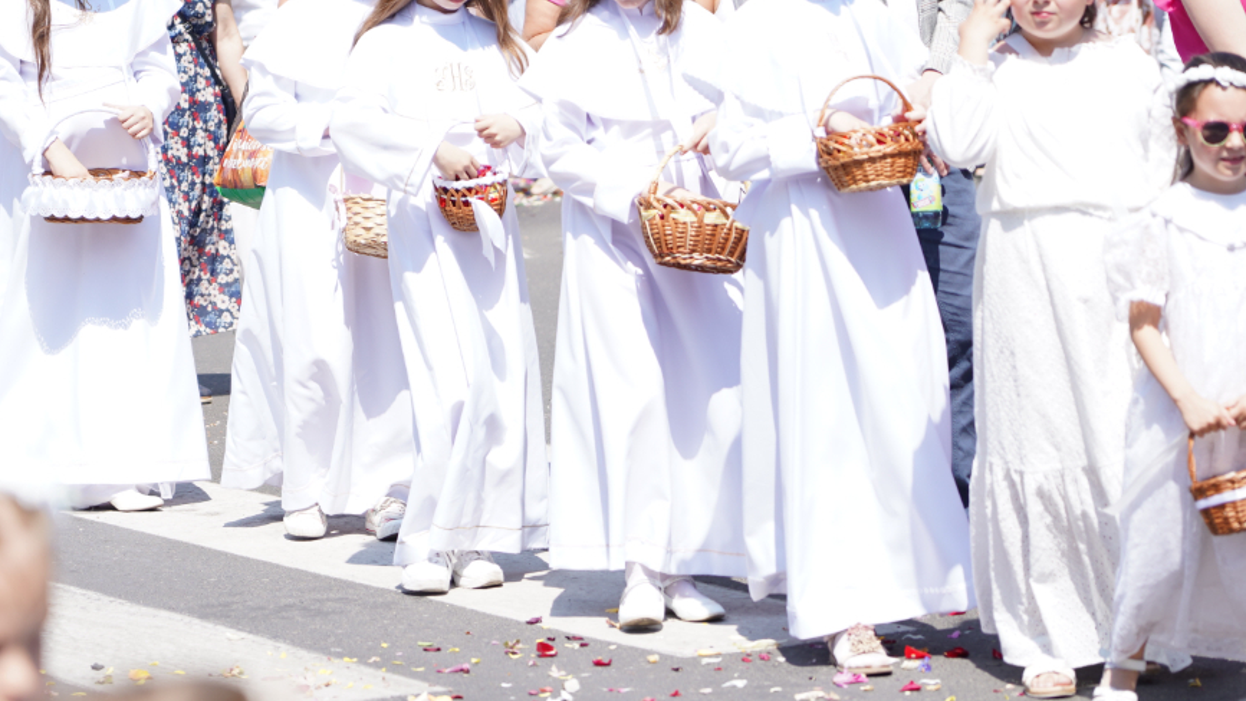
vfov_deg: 7.4
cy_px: 203
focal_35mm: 165
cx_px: 526
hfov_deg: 13.0
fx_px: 5452
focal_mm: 105
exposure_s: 1/500
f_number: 4
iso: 100
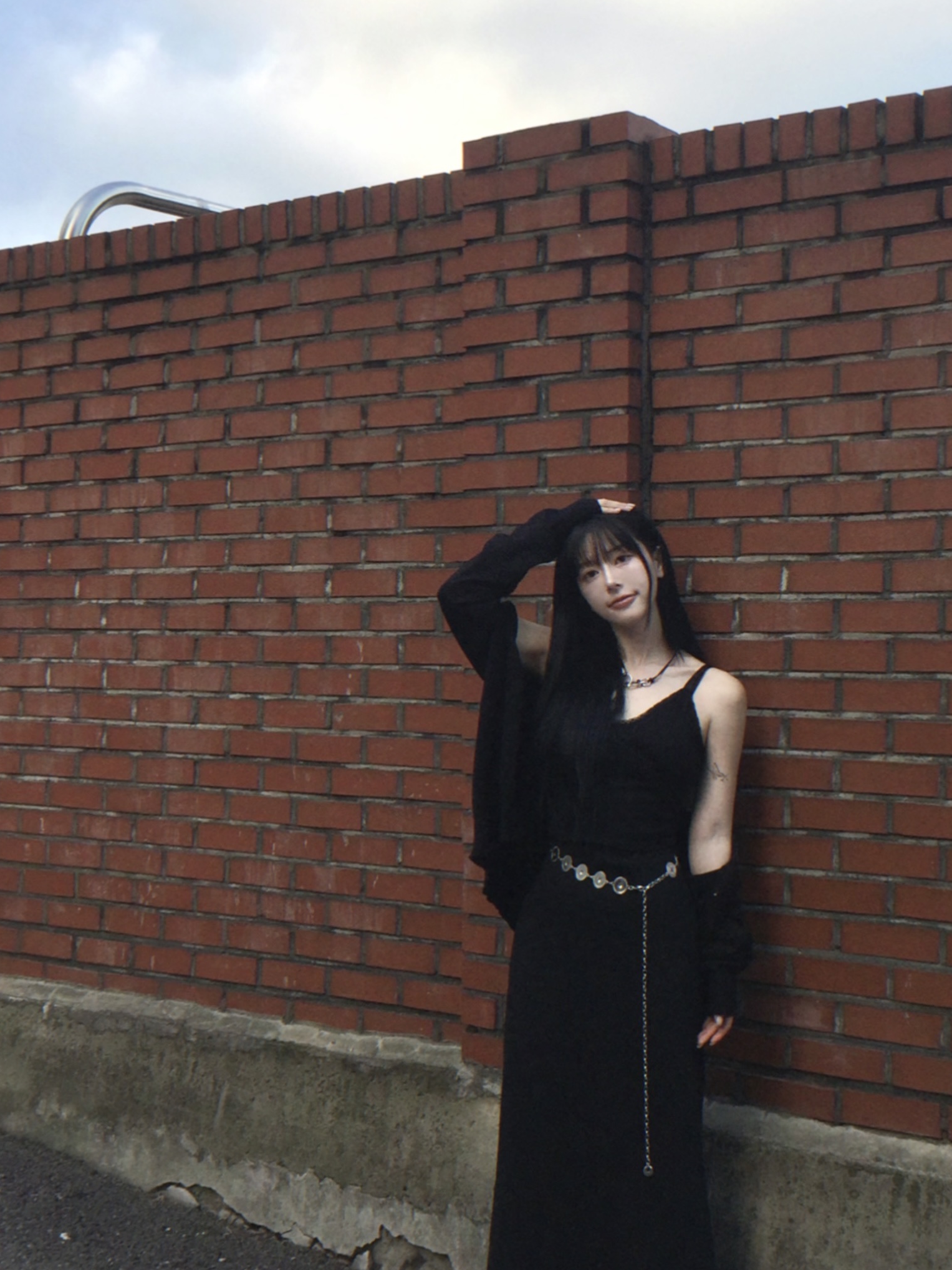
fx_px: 1687
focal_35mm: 46
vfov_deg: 41.2
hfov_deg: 31.3
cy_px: 603
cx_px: 642
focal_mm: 4.15
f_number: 2.2
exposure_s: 1/338
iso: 32
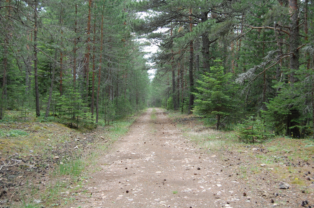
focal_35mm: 45
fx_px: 392
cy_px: 104
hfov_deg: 43.6
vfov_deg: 29.8
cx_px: 157
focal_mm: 30
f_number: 5.6
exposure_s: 1/125
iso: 200
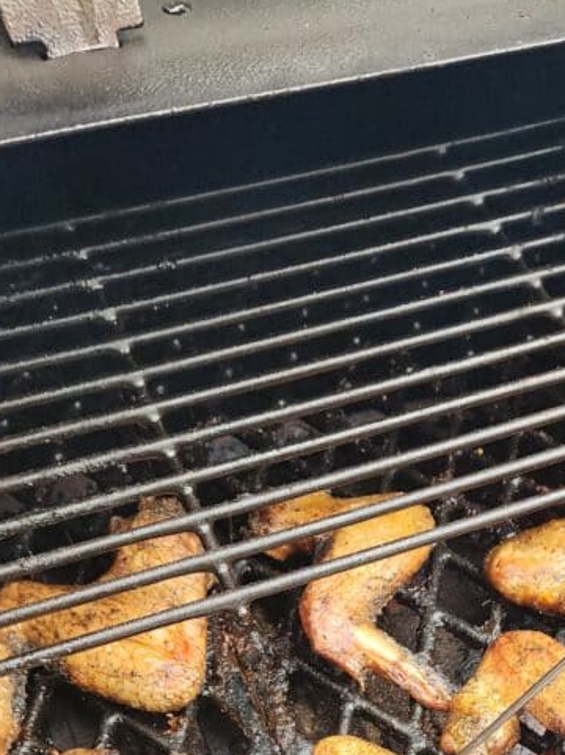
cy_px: 722
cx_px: 458
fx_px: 1068
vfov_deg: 35.8
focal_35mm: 49
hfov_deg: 28.9
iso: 200
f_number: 1.8
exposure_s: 1/120
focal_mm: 6.4
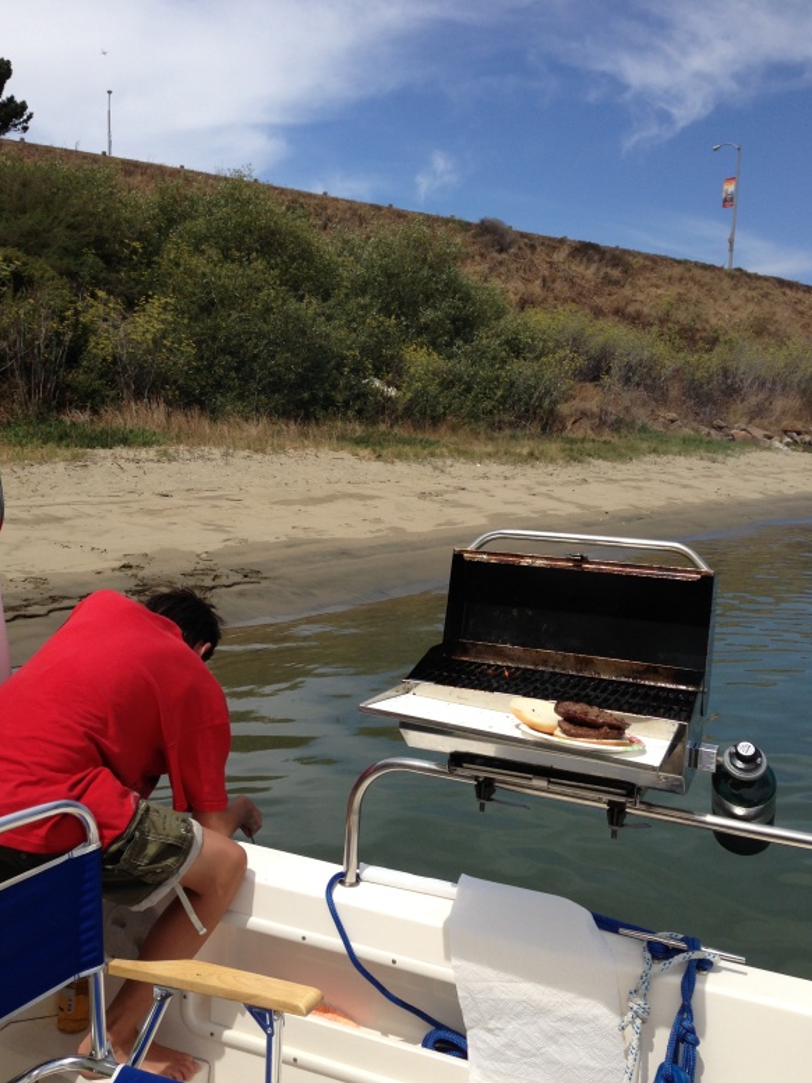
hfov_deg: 41.8
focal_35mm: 34
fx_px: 1063
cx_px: 405
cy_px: 543
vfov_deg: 54.0
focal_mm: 4.13
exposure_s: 1/2262
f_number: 2.4
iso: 50
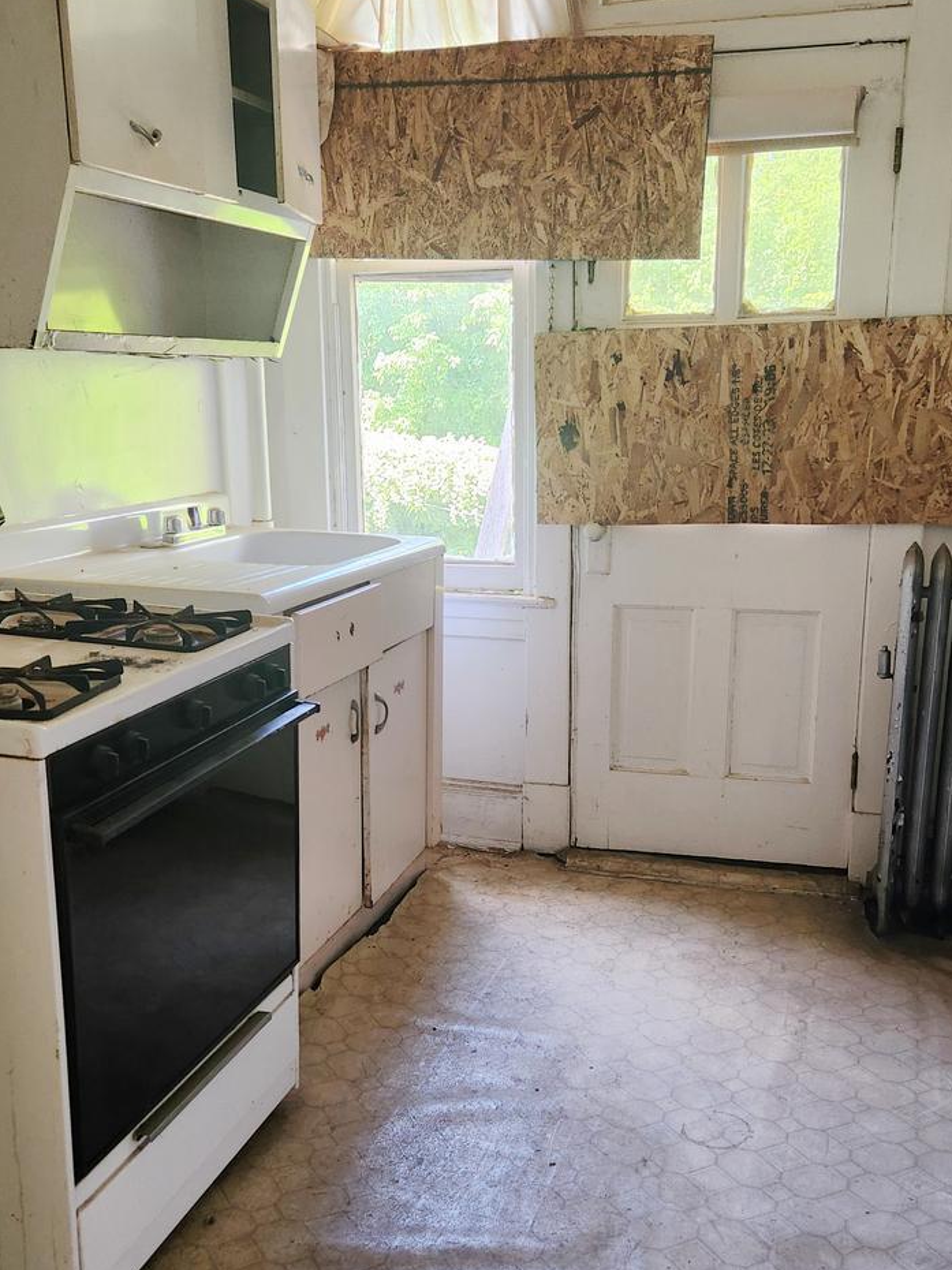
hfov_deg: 37.7
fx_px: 1394
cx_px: 501
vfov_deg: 48.7
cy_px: 751
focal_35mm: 38
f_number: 1.8
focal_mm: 5.4
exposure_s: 1/120
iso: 200
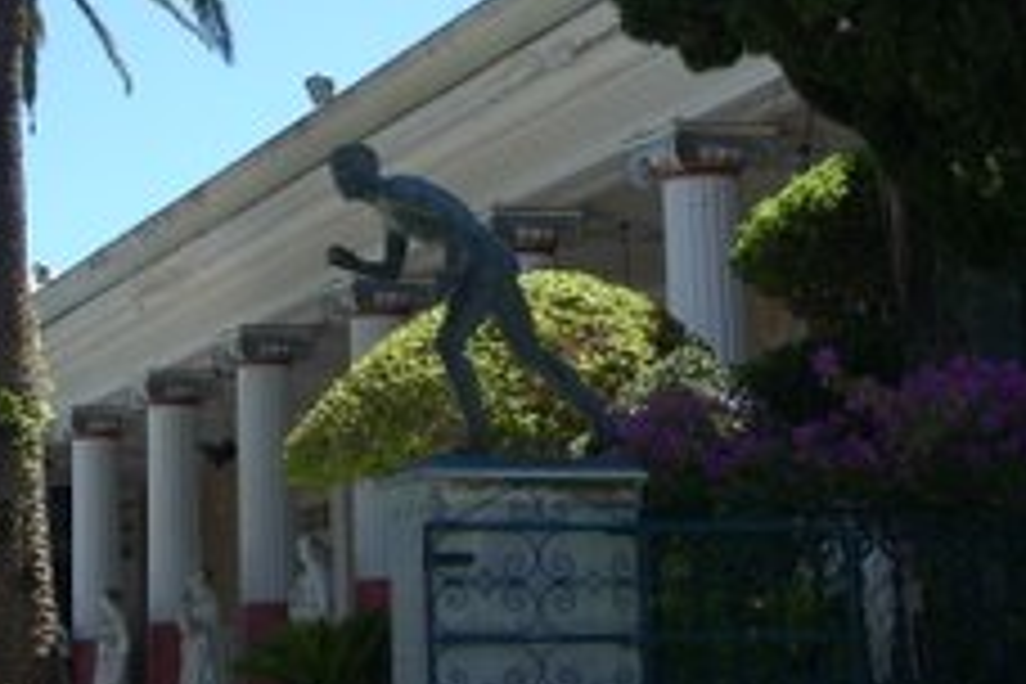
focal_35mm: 118
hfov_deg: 17.2
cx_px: 216
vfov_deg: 11.5
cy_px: 14
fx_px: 3363
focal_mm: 9
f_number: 6.9
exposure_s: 1/136
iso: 64
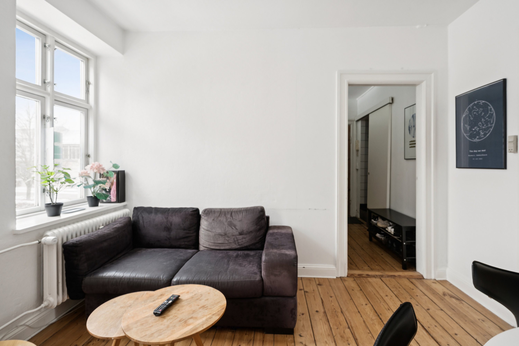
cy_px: 173
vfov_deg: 72.1
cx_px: 260
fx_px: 238
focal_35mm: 16
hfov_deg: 95.0
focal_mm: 16.5
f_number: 9
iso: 640
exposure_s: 1/30
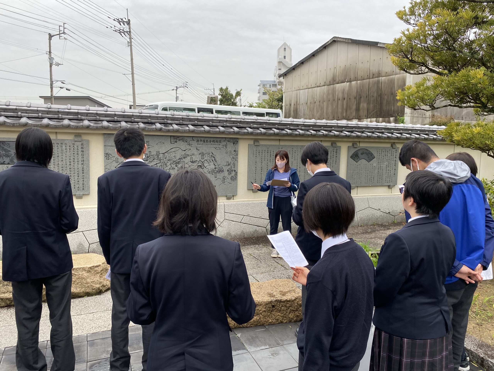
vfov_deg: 53.1
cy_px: 186
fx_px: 371
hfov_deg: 67.3
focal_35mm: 26
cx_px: 247
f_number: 1.8
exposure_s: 1/499
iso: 32
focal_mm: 4.25
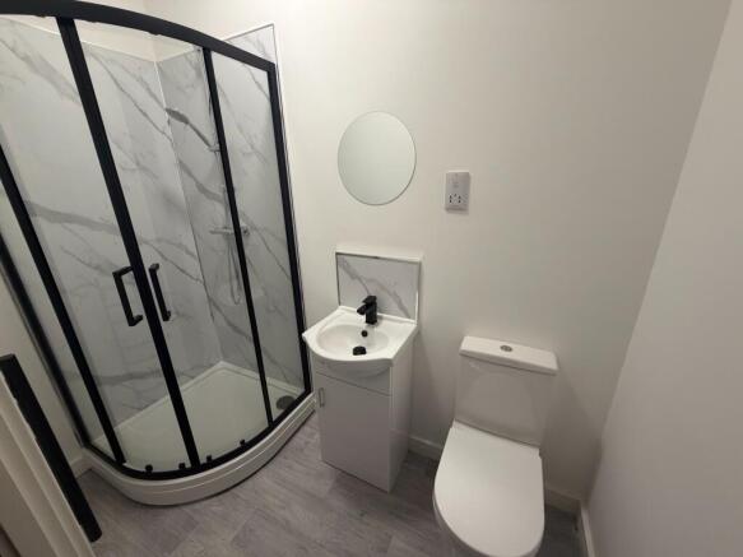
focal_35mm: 14
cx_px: 372
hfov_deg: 102.1
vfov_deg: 85.7
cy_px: 278
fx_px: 300
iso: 160
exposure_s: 1/100
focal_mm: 2.22
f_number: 2.2
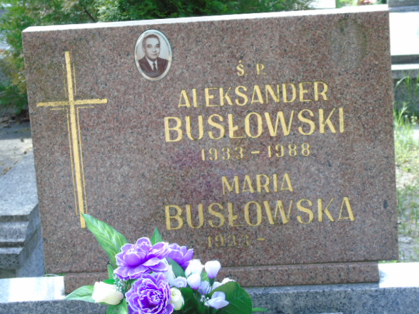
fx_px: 1307
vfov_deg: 13.7
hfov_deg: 18.2
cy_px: 157
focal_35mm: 108
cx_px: 210
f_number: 4.4
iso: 80
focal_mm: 19
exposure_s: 1/60
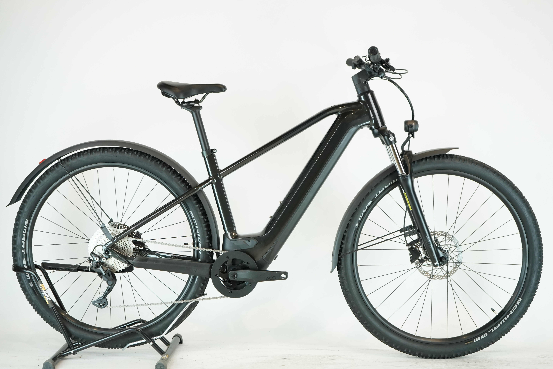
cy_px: 184
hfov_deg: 32.4
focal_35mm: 62
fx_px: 952
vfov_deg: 21.9
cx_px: 276
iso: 1600
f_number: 5.6
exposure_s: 1/200
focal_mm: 62
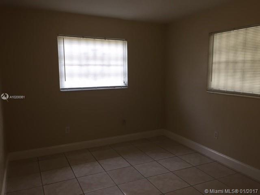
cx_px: 130
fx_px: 218
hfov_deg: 61.7
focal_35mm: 29
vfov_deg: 48.2
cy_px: 98
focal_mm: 4.15
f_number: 2.2
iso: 32
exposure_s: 1/30
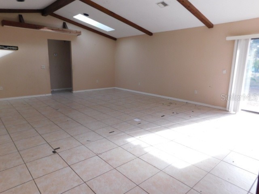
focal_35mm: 23
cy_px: 97
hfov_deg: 73.9
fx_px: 172
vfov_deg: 58.9
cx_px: 130
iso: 125
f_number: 3
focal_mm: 4
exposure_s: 1/100
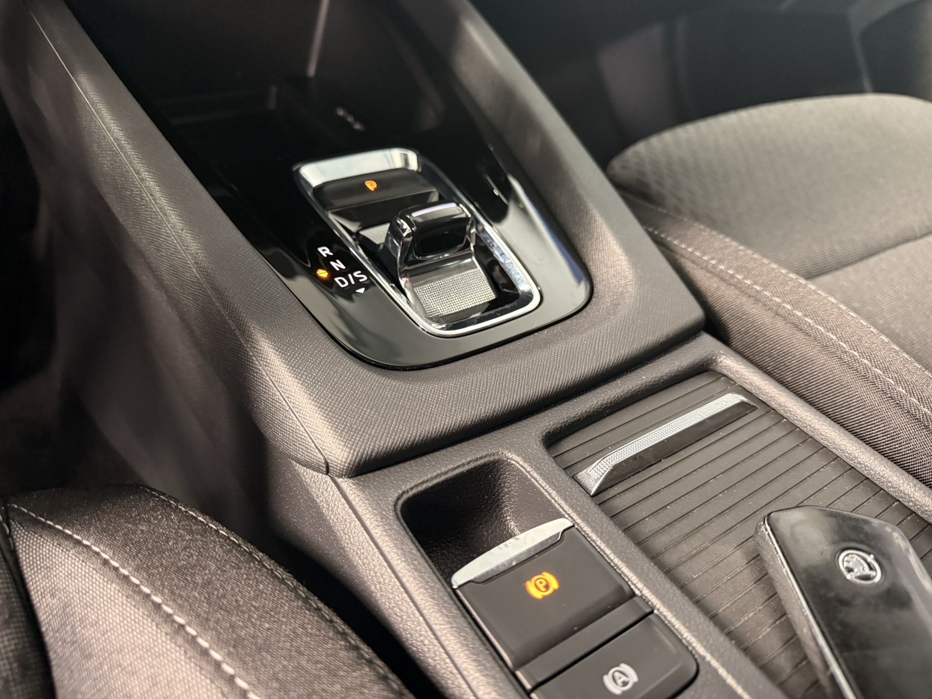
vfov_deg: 56.8
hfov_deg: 71.6
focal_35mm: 24
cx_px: 466
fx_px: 646
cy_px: 350
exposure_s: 1/49
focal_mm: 6.76
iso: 800
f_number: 1.78
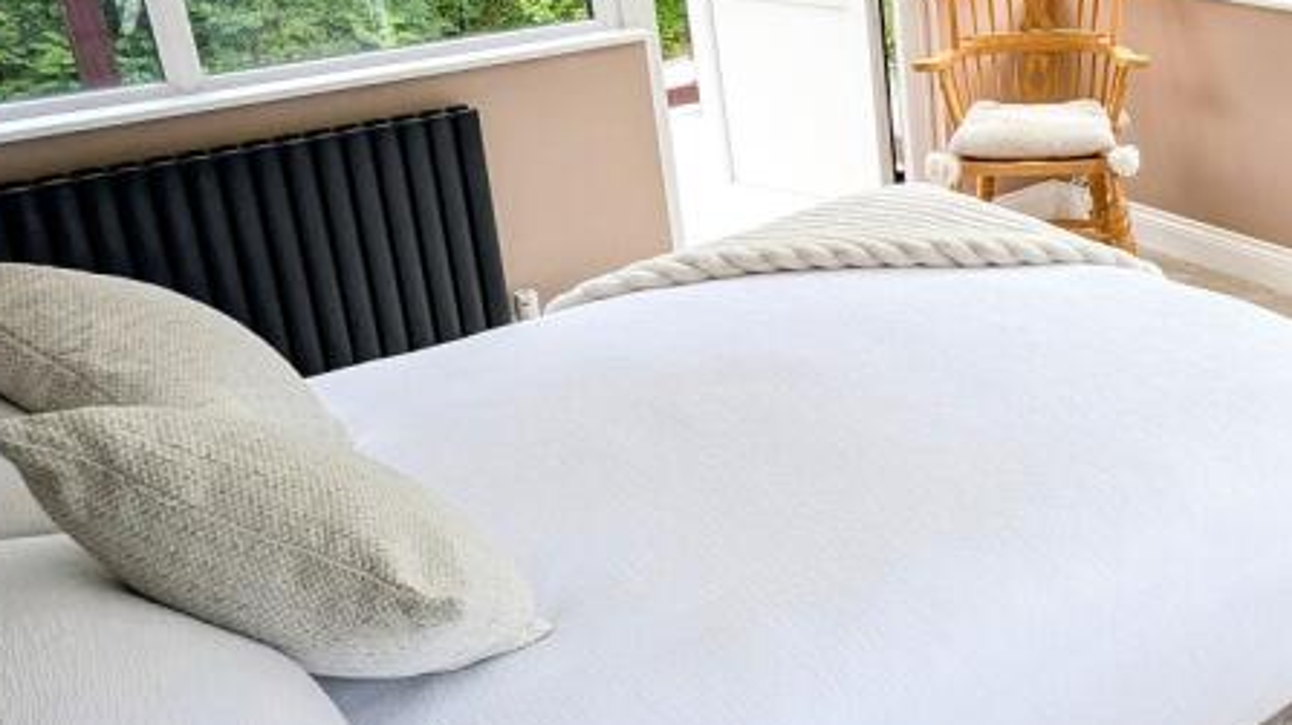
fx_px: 1370
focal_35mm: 40
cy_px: 261
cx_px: 1162
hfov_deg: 45.7
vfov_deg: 29.5
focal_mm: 2.35
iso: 50
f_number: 2.2
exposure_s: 1/95.7
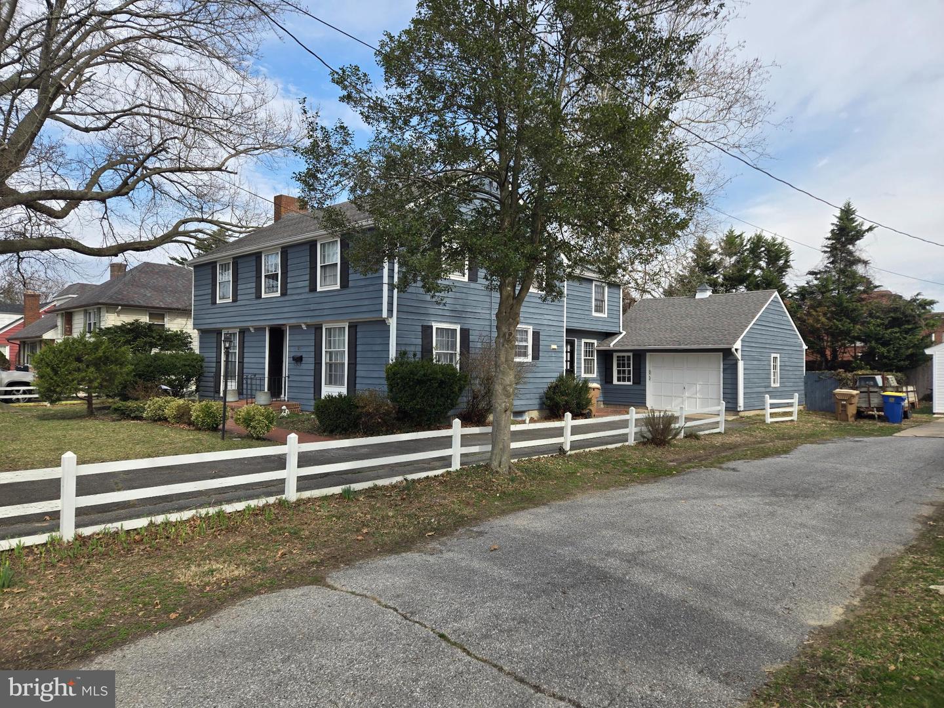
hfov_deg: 73.9
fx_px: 627
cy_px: 354
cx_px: 472
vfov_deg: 58.9
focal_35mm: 23
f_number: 1.8
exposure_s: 1/1058
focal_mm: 5.4
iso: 25
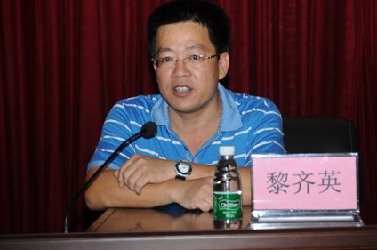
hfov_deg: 9.0
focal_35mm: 230
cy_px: 117
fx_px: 2404
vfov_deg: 5.9
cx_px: 220
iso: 250
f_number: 5.6
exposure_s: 1/60
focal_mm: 130
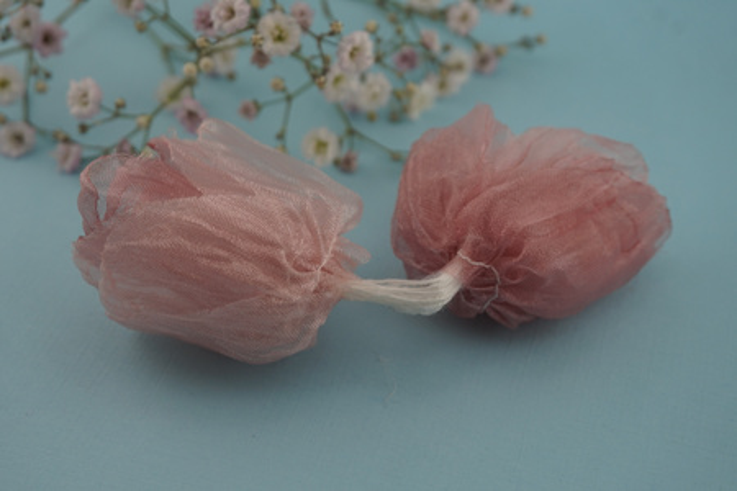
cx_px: 368
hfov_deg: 36.9
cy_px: 246
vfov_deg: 25.1
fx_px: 1105
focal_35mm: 54
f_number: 6.3
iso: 100
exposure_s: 1/80
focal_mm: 36
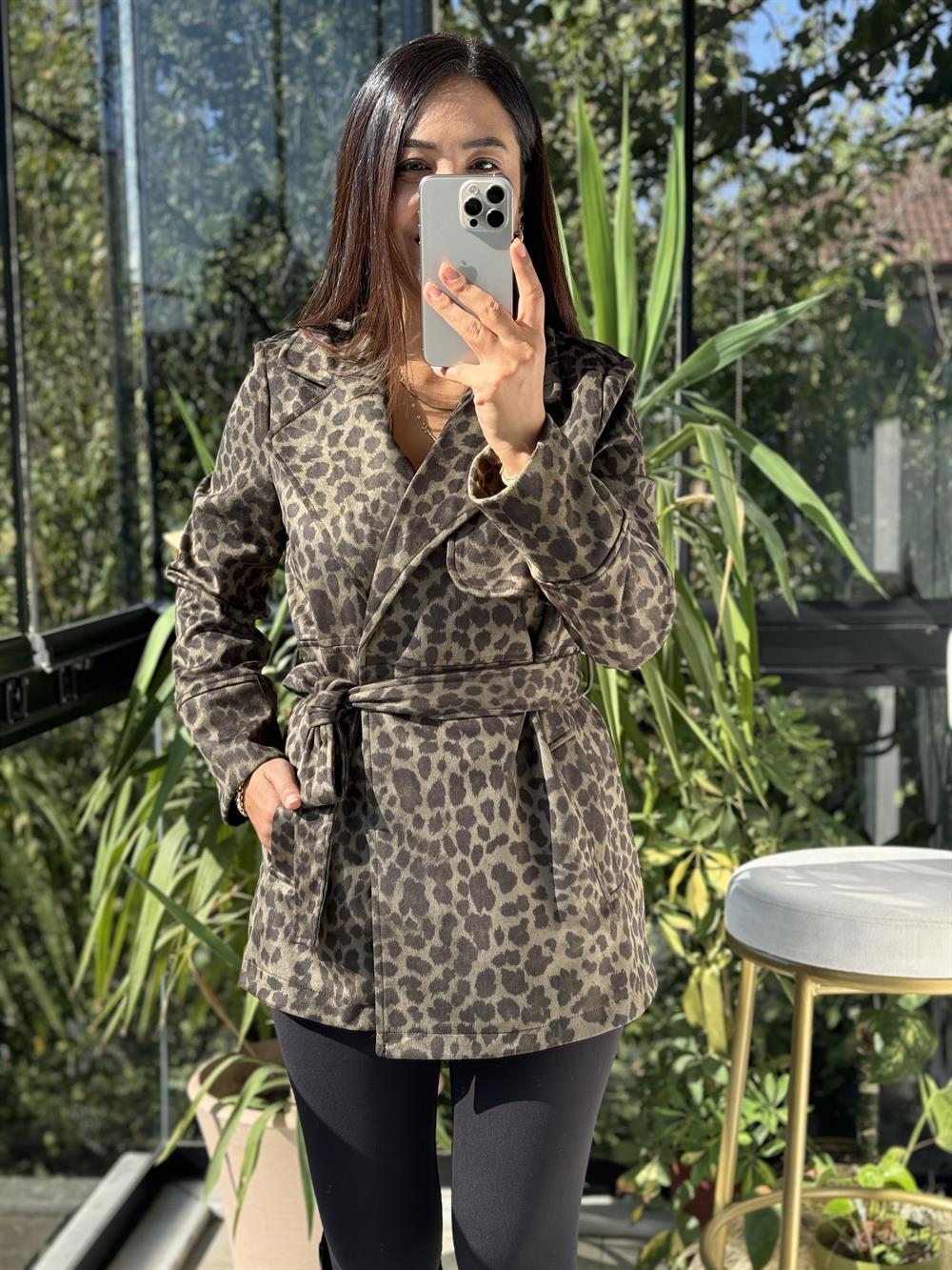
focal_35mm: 48
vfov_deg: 39.7
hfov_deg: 30.3
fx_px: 1760
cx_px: 476
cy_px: 635
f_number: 1.78
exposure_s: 1/693
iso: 64
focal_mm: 6.76
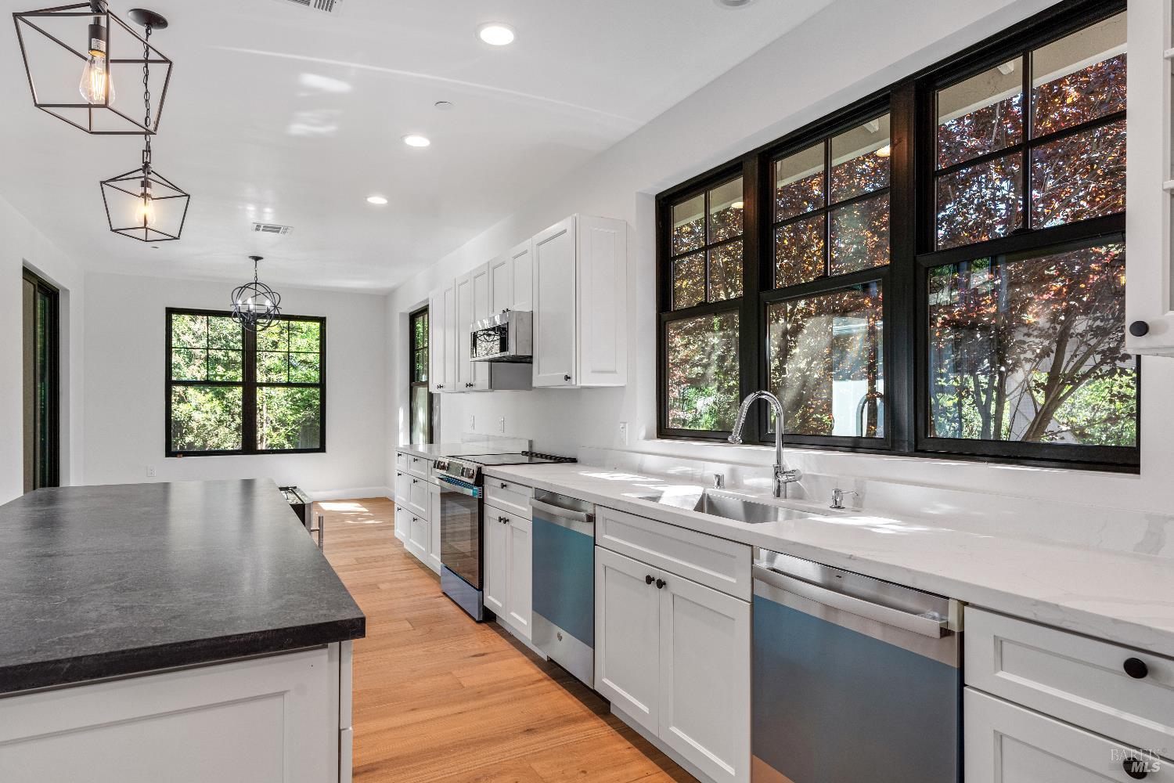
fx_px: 652
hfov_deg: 84.0
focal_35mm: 20
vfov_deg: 61.9
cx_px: 587
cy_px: 392
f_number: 8
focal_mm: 20
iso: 320
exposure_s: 1/2
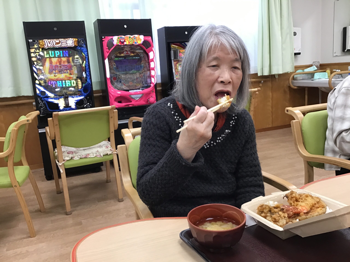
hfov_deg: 58.4
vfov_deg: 45.4
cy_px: 131
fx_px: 313
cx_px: 175
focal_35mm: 31
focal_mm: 3.3
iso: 32
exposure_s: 1/30
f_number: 2.4
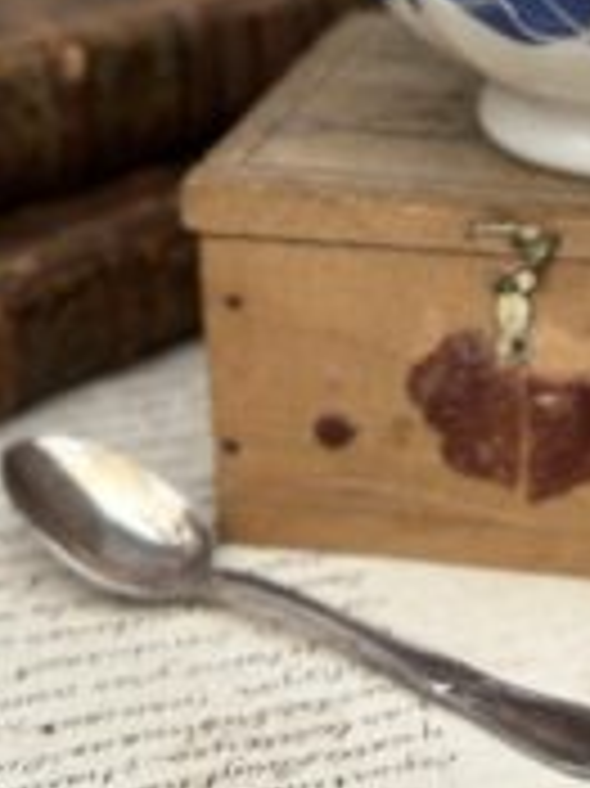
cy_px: -104
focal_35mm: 110
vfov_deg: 17.2
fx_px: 2503
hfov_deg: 13.2
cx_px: 671
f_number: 1.78
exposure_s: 1/734
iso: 80
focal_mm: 6.86
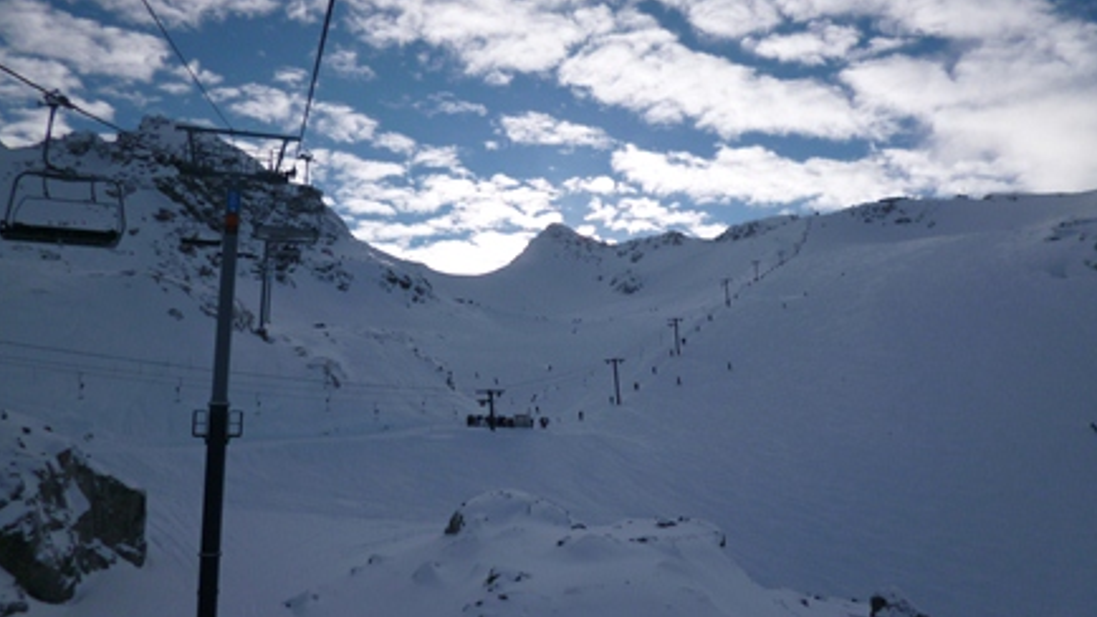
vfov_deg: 42.9
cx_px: 541
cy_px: 286
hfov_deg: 69.9
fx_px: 785
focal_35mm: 27
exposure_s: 1/320
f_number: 9
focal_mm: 4.3
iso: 100
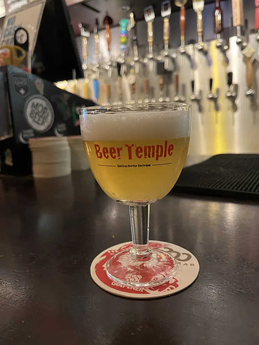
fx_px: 259
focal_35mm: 26
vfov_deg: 67.3
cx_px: 130
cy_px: 172
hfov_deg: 53.1
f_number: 1.6
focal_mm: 5.1
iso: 500
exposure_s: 1/25
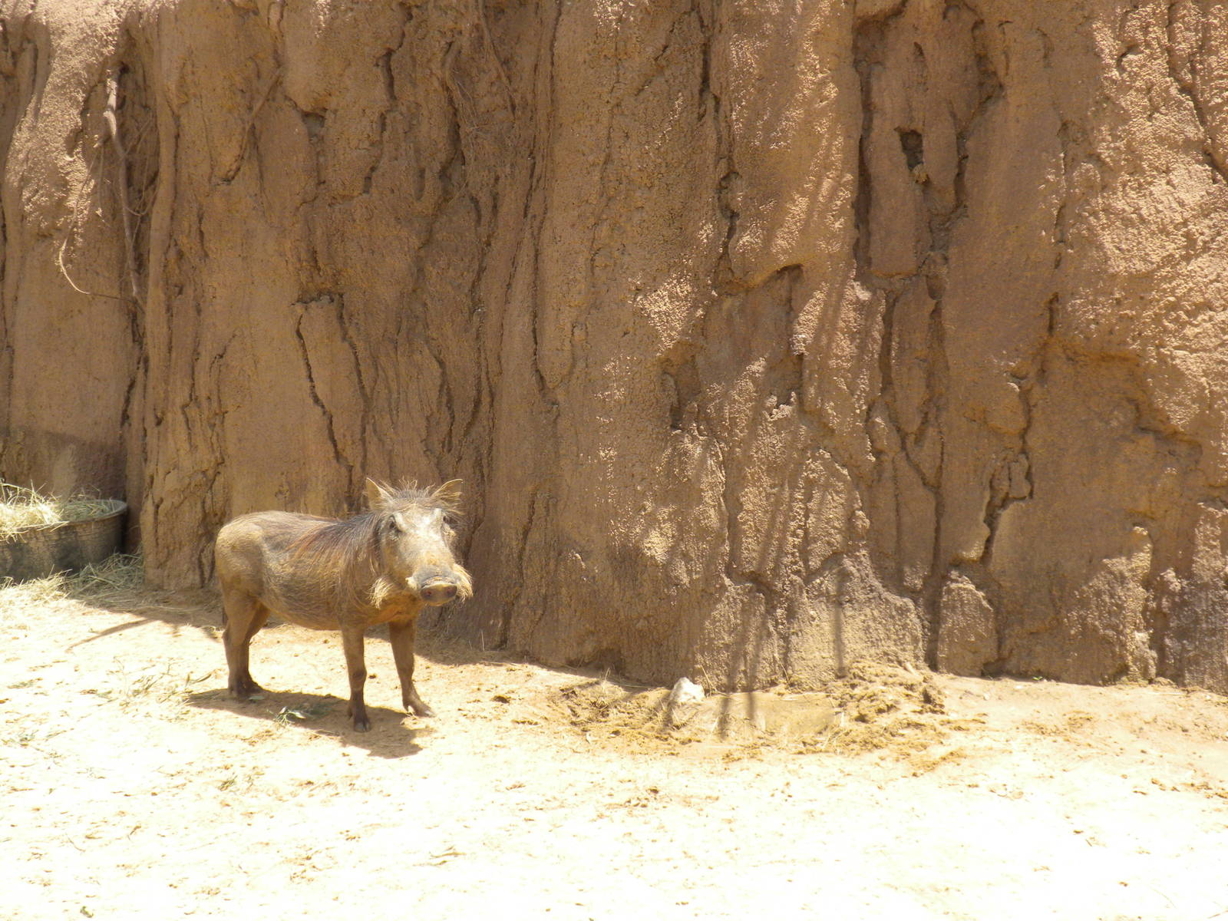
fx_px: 2128
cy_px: 460
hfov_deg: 32.2
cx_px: 614
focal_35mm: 60
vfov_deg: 24.4
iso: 95
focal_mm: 10.7
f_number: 4.7
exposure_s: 1/406
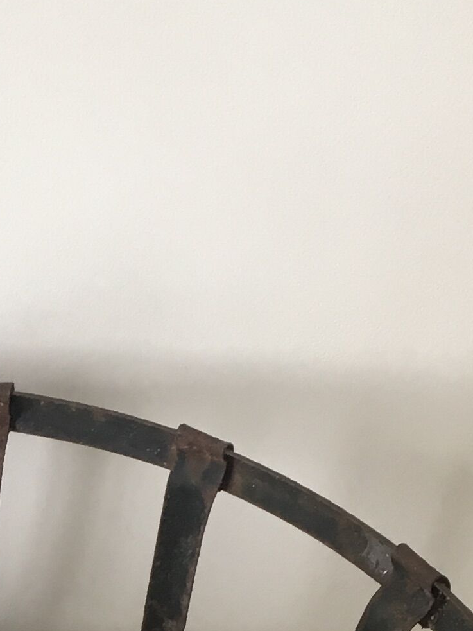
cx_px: -210
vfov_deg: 15.2
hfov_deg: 12.0
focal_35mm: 119
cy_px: 978
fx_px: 2169
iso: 64
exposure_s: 1/33
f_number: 2.2
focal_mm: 4.15
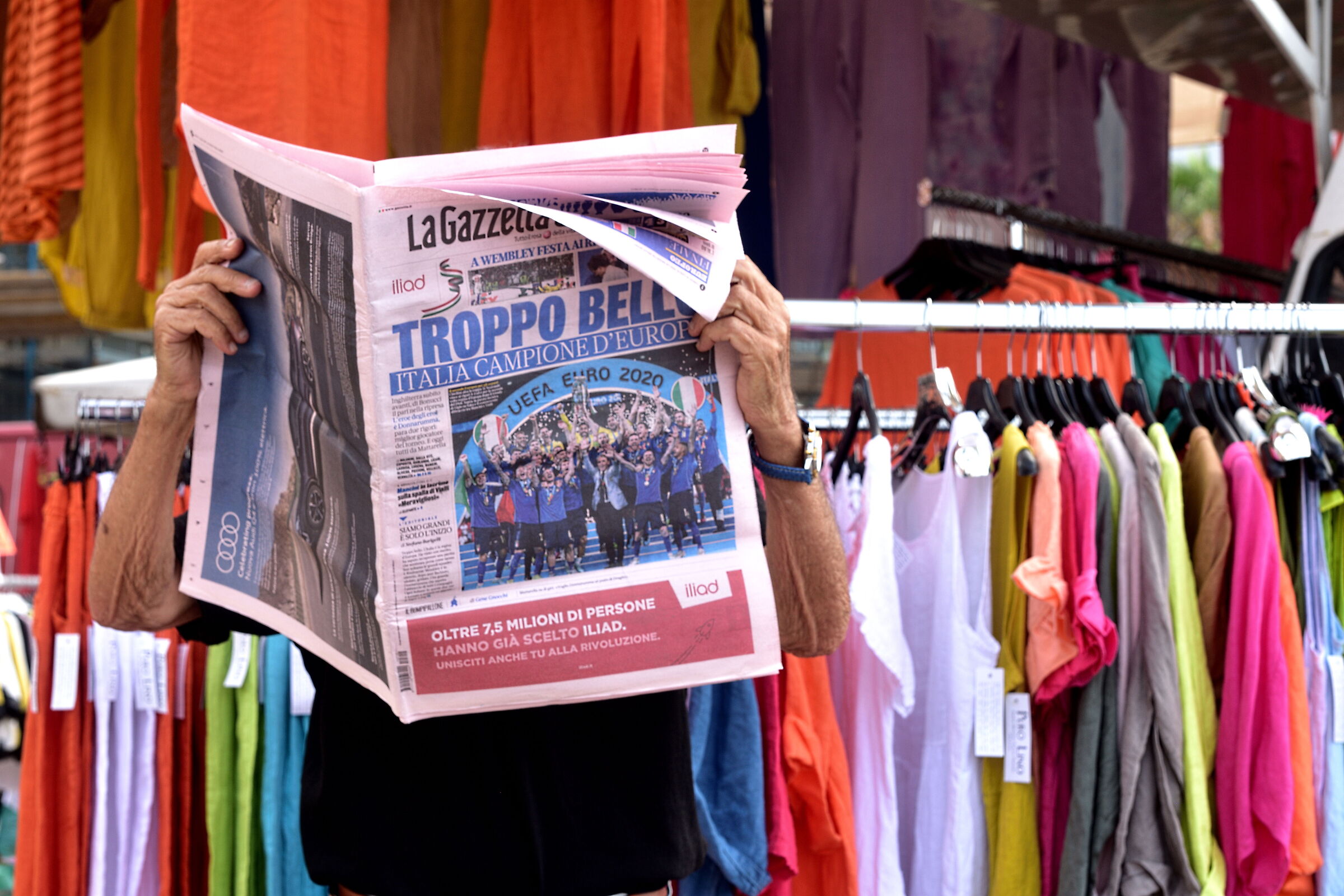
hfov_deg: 27.0
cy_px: 448
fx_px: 2800
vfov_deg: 18.2
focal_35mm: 75
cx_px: 672
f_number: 7.1
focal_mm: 50
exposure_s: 1/60
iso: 100
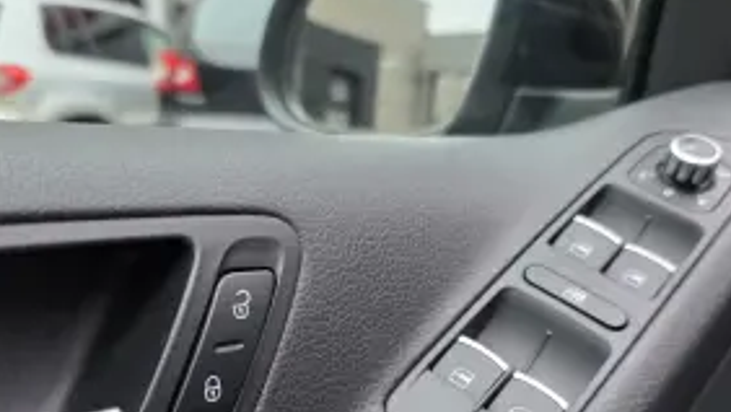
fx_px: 621
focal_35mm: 32
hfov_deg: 61.0
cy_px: 306
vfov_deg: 36.0
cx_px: 378
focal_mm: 6.3
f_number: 1.7
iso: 400
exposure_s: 1/100
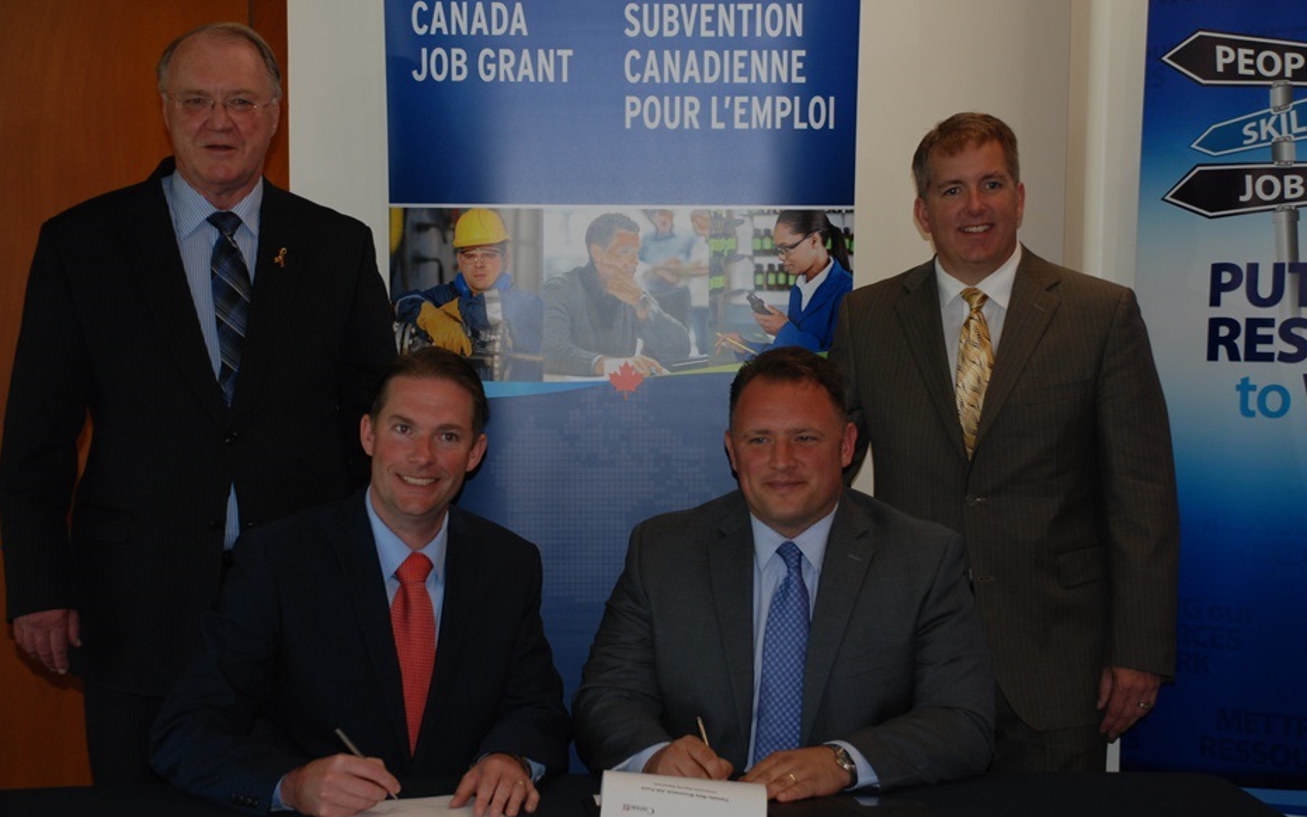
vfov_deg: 17.4
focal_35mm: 75
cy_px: 400
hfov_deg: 27.5
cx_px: 663
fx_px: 2672
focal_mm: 48
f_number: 4.8
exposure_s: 1/60
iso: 400
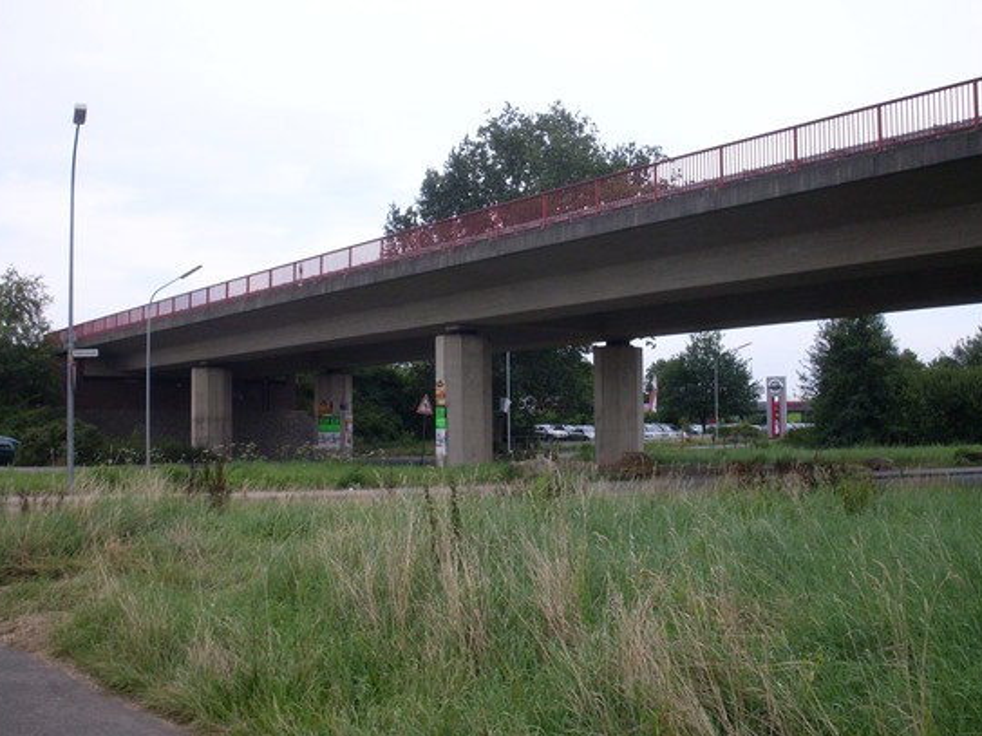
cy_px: 344
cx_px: 543
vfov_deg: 33.6
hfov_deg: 43.8
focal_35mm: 43
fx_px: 1220
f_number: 8.4
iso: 80
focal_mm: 6.3
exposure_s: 1/90
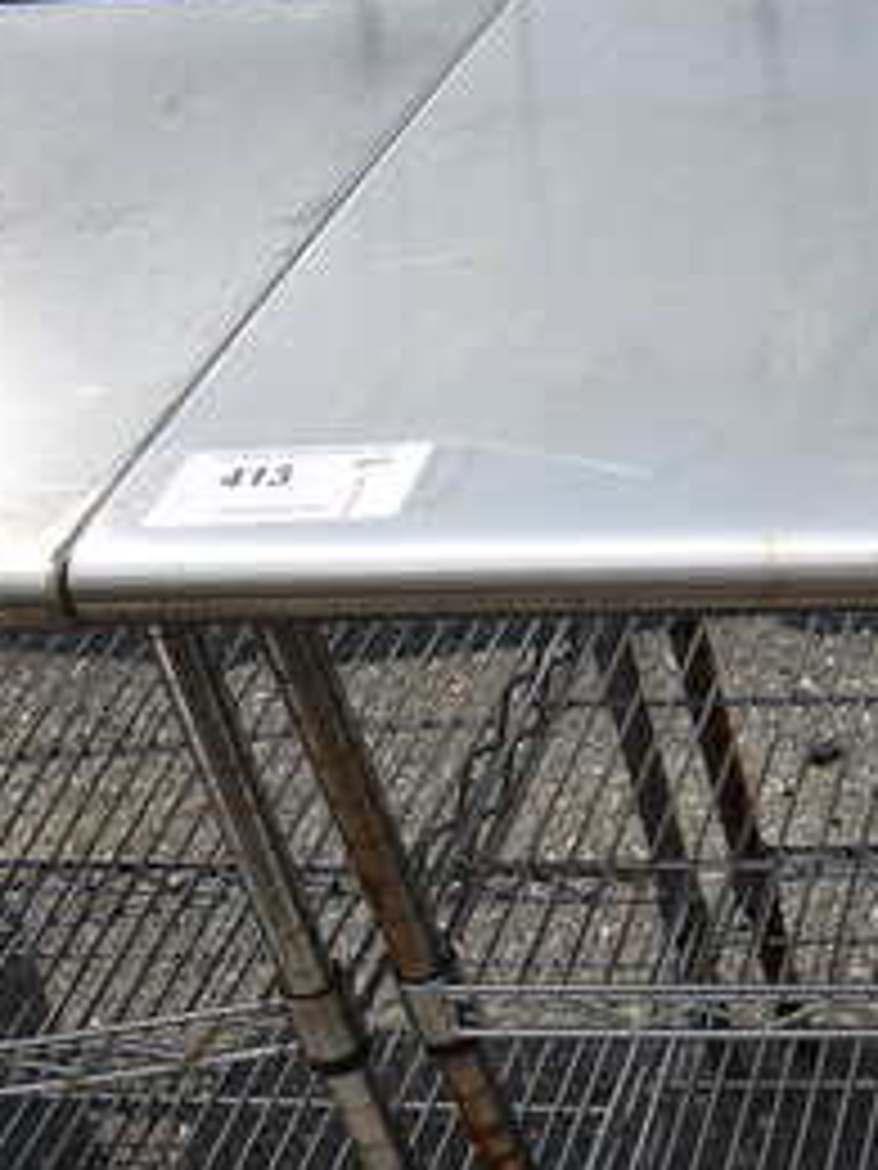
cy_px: 652
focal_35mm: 61
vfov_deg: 31.7
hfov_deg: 20.4
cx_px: 1342
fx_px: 2063
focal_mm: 18
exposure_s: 1/400
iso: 100
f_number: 10
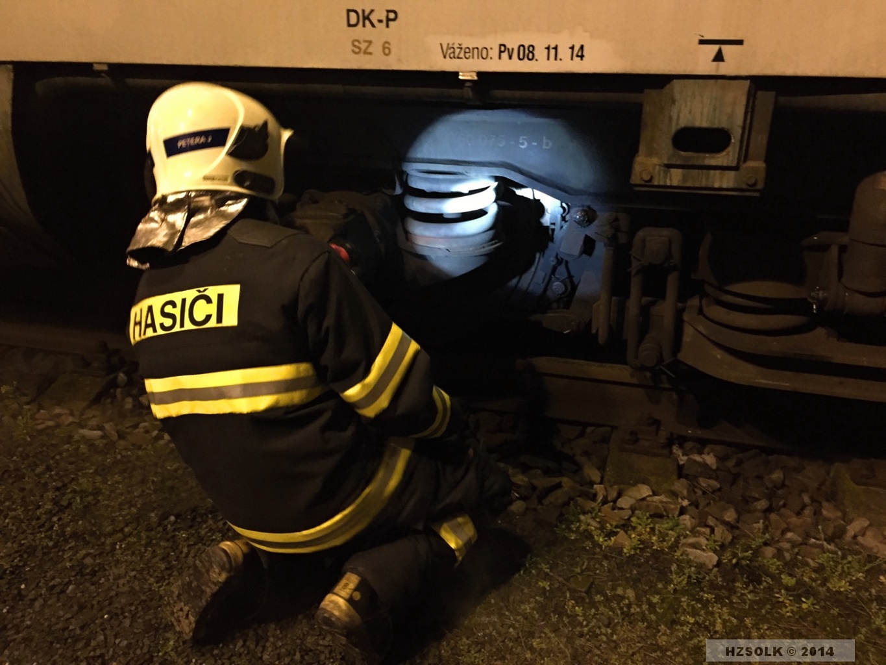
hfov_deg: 61.7
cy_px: 332
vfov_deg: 48.2
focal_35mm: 29
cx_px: 443
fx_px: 742
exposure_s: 1/17
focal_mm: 4.15
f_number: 2.2
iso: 640
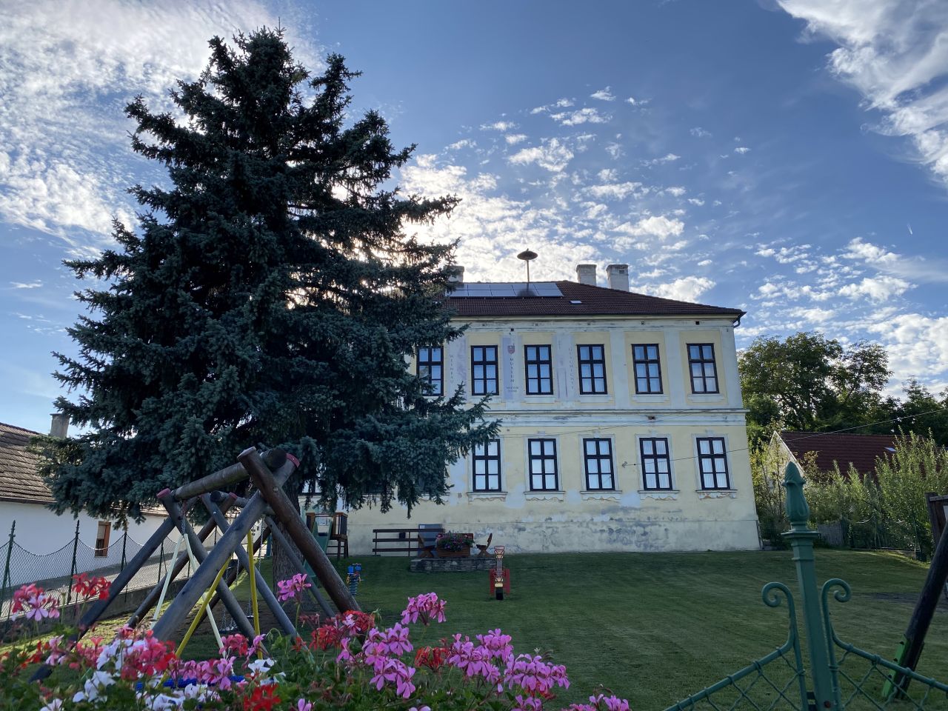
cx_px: 474
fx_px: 712
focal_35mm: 26
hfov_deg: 67.3
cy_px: 356
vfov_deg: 53.1
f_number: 1.8
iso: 32
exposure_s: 1/2410
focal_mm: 4.25
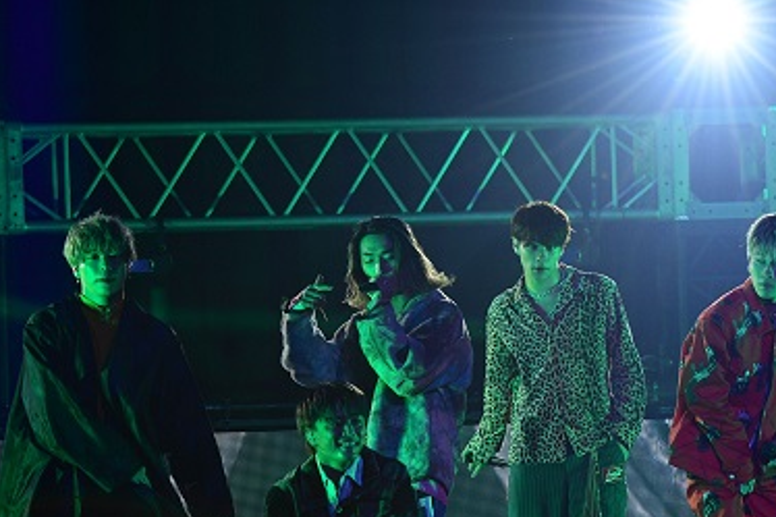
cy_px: 280
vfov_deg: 4.8
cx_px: 521
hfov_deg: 7.1
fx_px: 6227
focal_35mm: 289
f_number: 8
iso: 1600
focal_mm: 180
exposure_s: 1/250
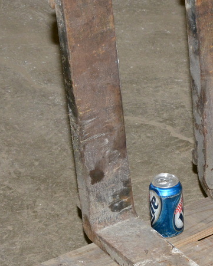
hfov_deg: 10.9
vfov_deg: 13.8
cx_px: 279
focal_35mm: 138
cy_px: 254
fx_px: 1087
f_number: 7.1
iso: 800
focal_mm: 26
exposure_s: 1/60
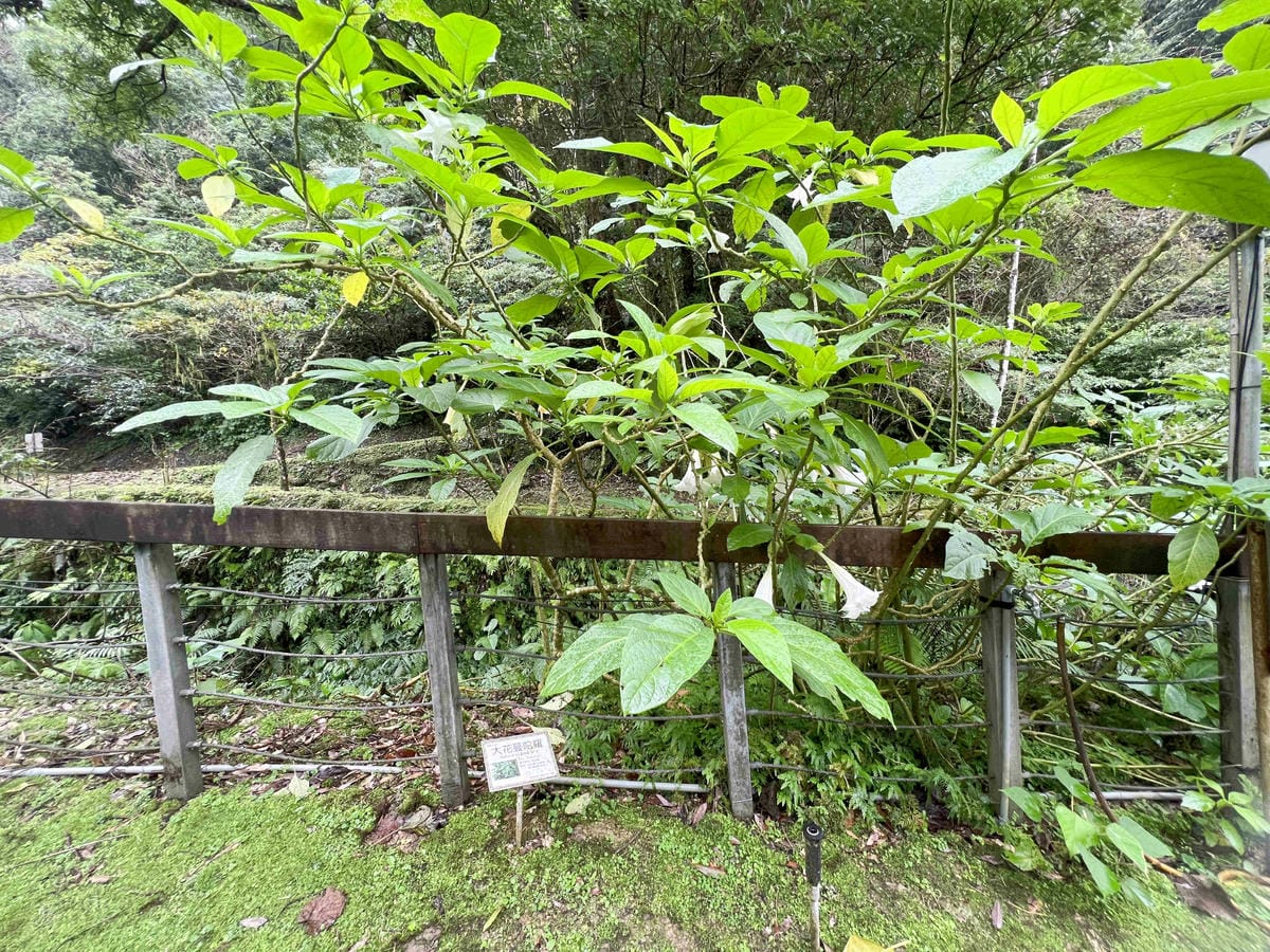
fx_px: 477
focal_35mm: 13
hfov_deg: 106.2
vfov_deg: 89.9
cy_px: 476
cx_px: 635
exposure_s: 1/121
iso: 125
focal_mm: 1.57
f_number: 1.8
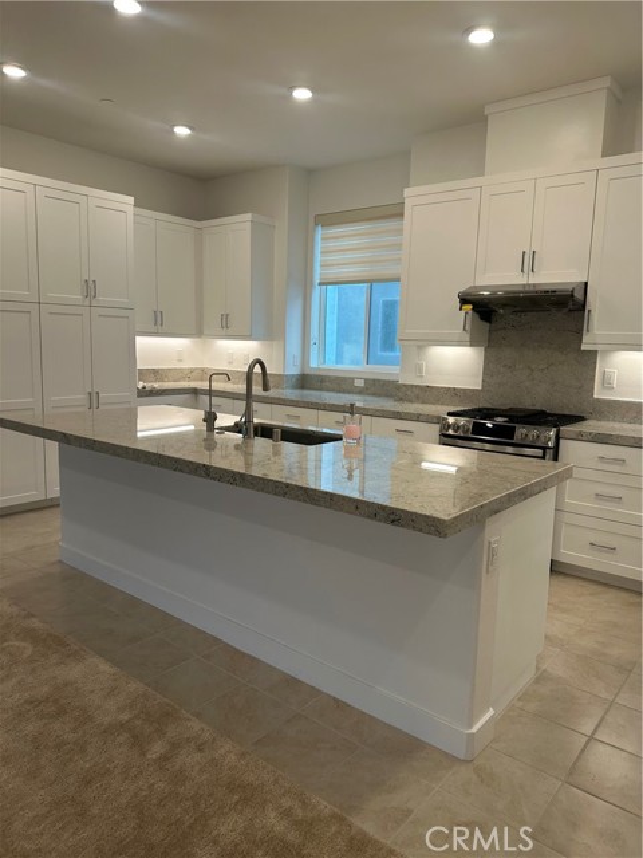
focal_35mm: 24
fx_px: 594
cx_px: 322
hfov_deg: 56.8
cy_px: 429
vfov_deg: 71.6
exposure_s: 1/120
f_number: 1.78
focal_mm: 6.86
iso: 100
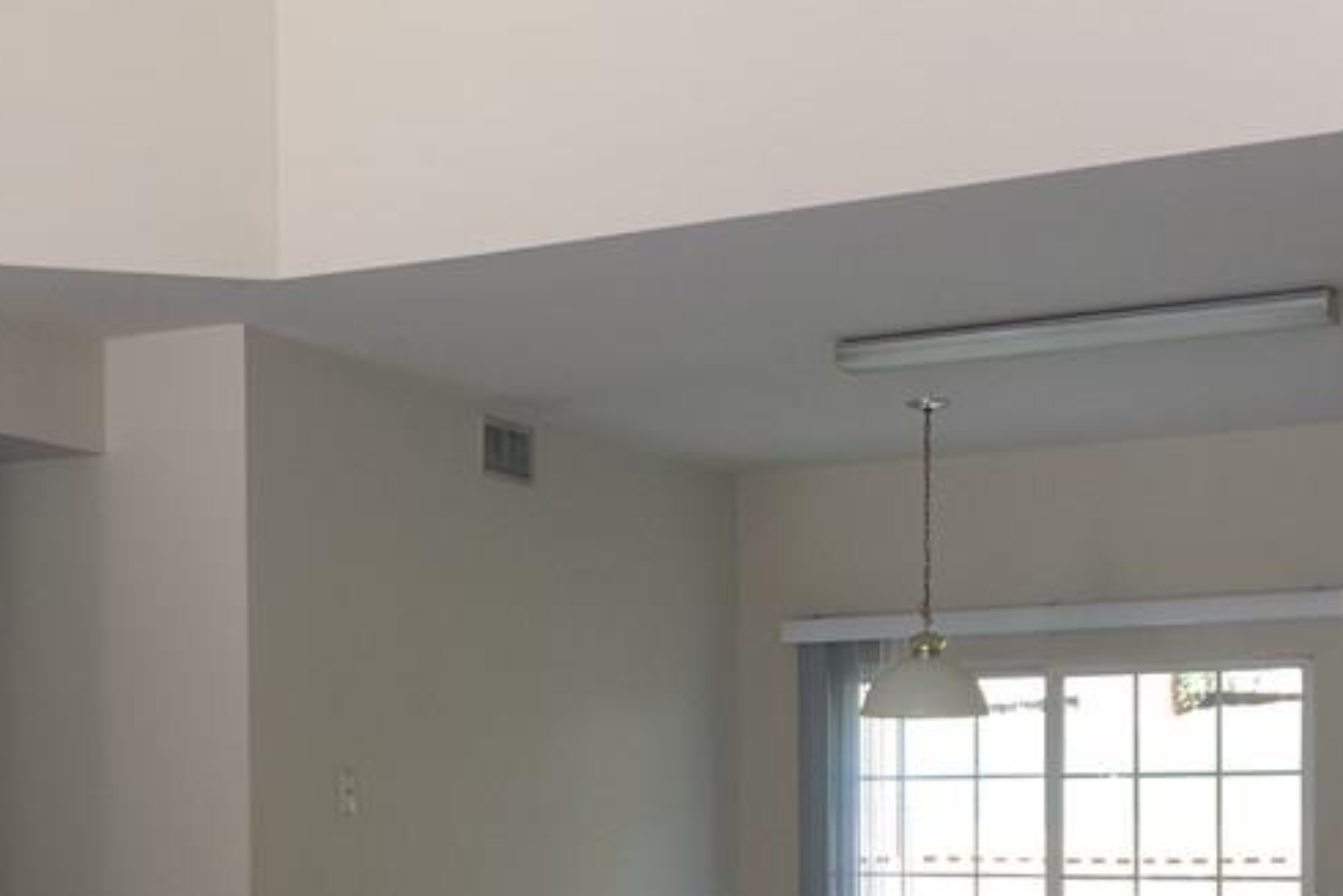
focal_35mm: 63
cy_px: 869
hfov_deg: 31.2
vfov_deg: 21.0
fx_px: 2351
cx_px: 288
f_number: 2.2
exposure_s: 1/60
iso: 32
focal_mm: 4.15
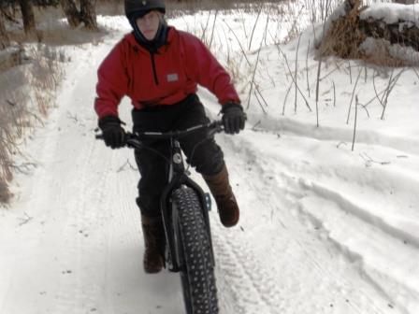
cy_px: 157
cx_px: 210
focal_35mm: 54
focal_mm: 9.7
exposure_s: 1/125
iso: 100
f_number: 4.6
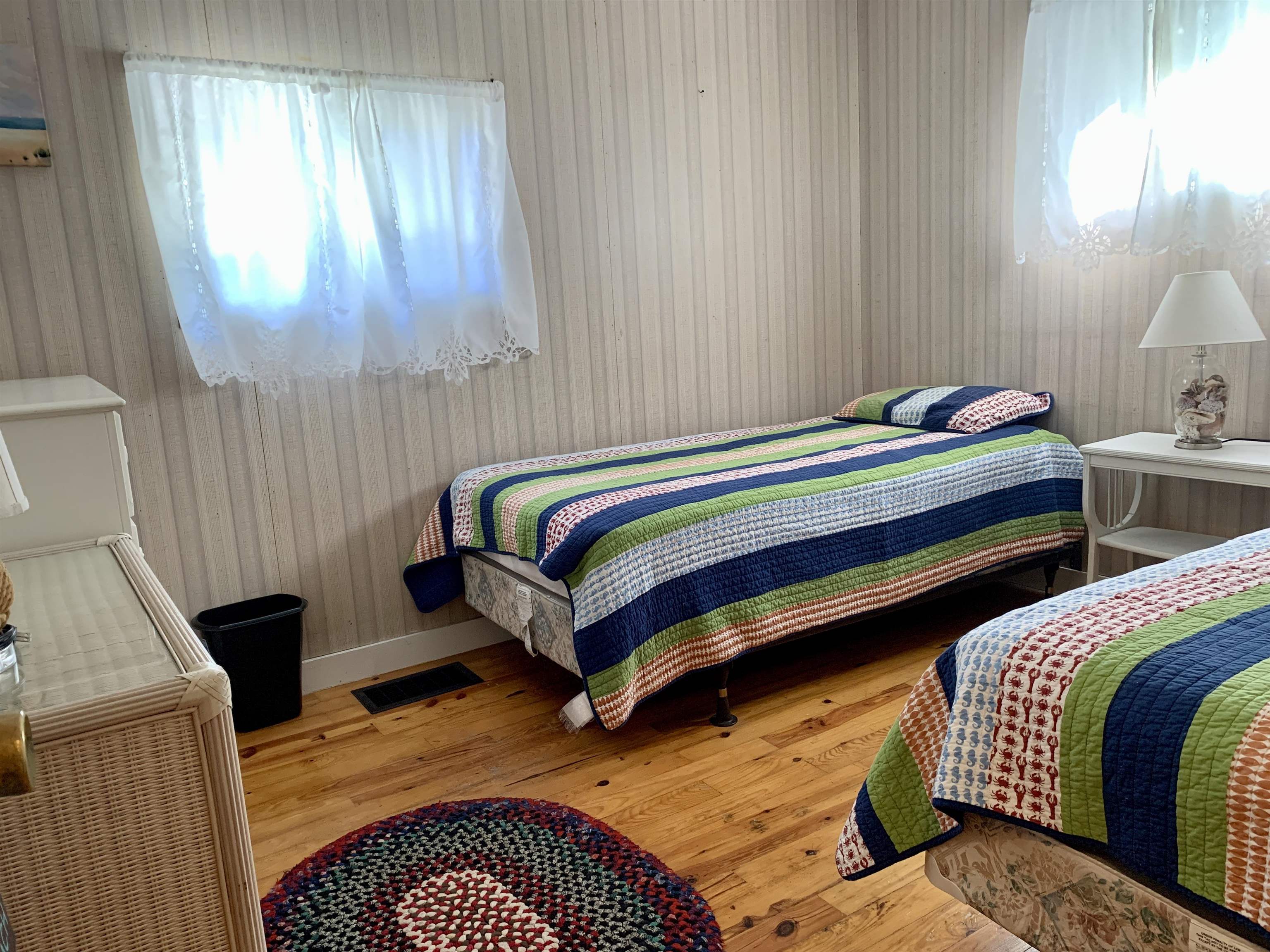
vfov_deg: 53.1
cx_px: 635
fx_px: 954
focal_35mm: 26
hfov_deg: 67.3
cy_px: 476
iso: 160
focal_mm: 4.25
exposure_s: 1/60
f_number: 1.8
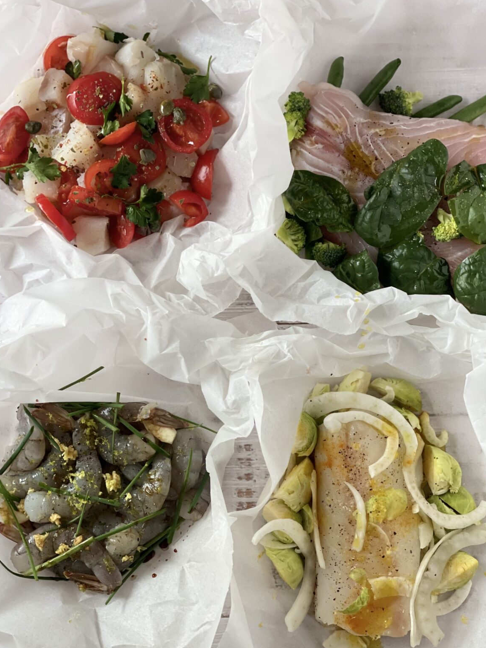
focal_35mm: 65
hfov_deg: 22.6
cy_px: 325
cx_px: 245
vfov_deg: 29.8
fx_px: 1217
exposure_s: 1/113
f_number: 2.2
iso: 250
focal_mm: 7.5
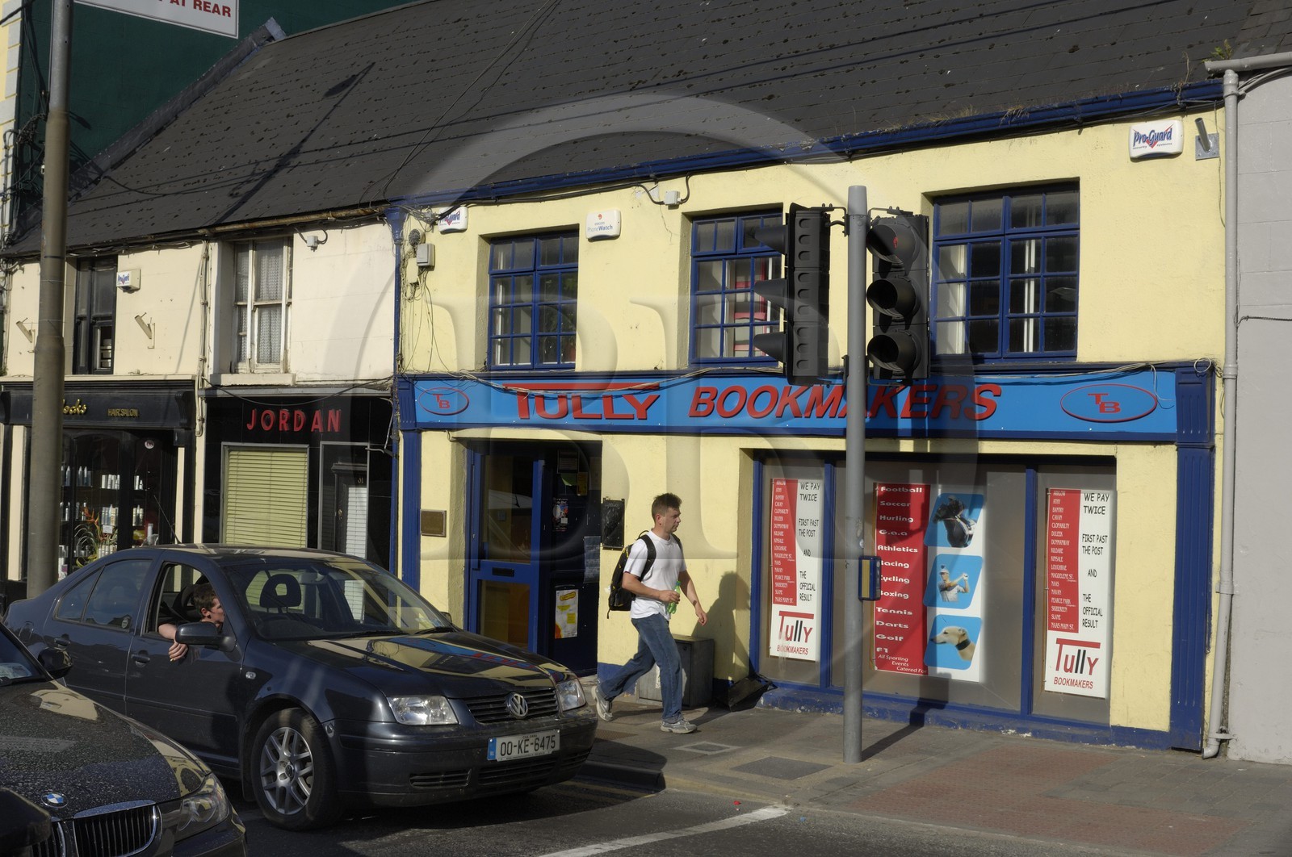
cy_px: 428
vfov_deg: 31.8
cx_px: 646
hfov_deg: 46.5
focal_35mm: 42
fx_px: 1505
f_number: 11
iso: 100
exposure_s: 1/200
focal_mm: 28
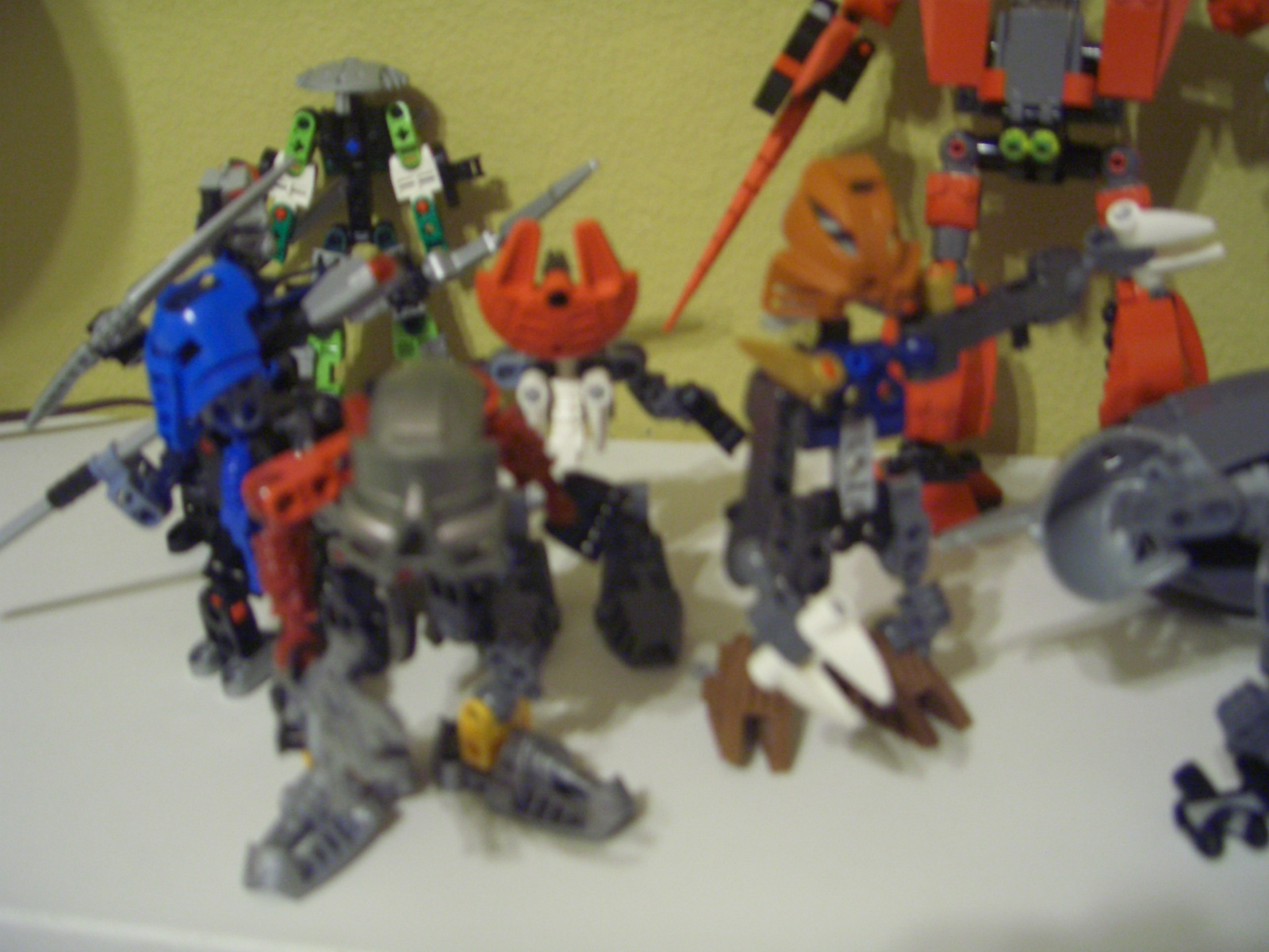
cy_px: 476
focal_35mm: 39
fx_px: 1430
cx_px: 634
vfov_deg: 36.8
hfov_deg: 47.9
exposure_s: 1/8
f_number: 2.8
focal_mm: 8
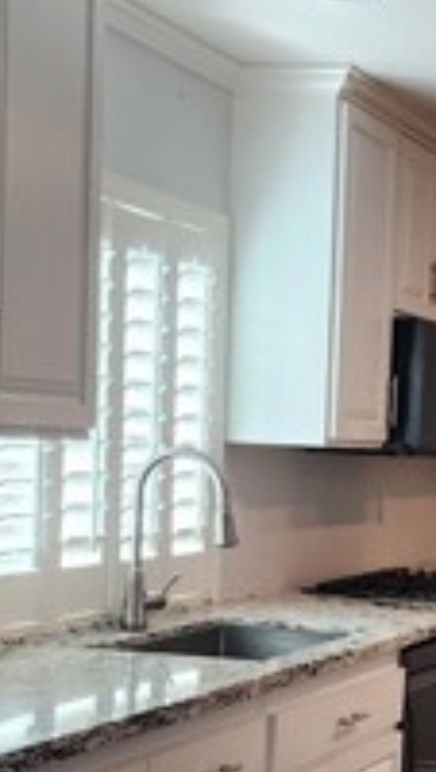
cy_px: 510
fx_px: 1639
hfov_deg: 14.8
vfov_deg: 26.4
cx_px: 486
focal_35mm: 80
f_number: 1.8
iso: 100
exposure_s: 1/120
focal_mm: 6.4
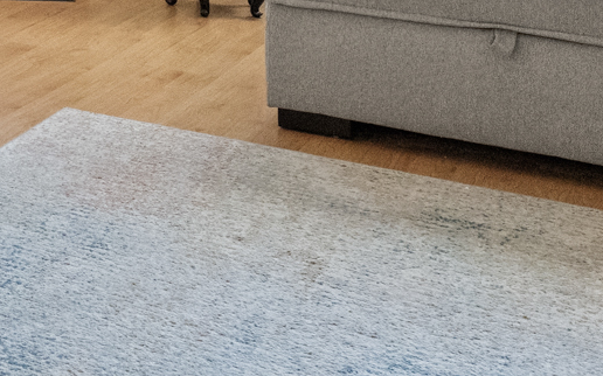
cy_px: -320
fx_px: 1363
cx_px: -362
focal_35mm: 83
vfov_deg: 13.8
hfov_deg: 20.4
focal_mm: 14
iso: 1600
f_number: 5.6
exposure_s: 1/50
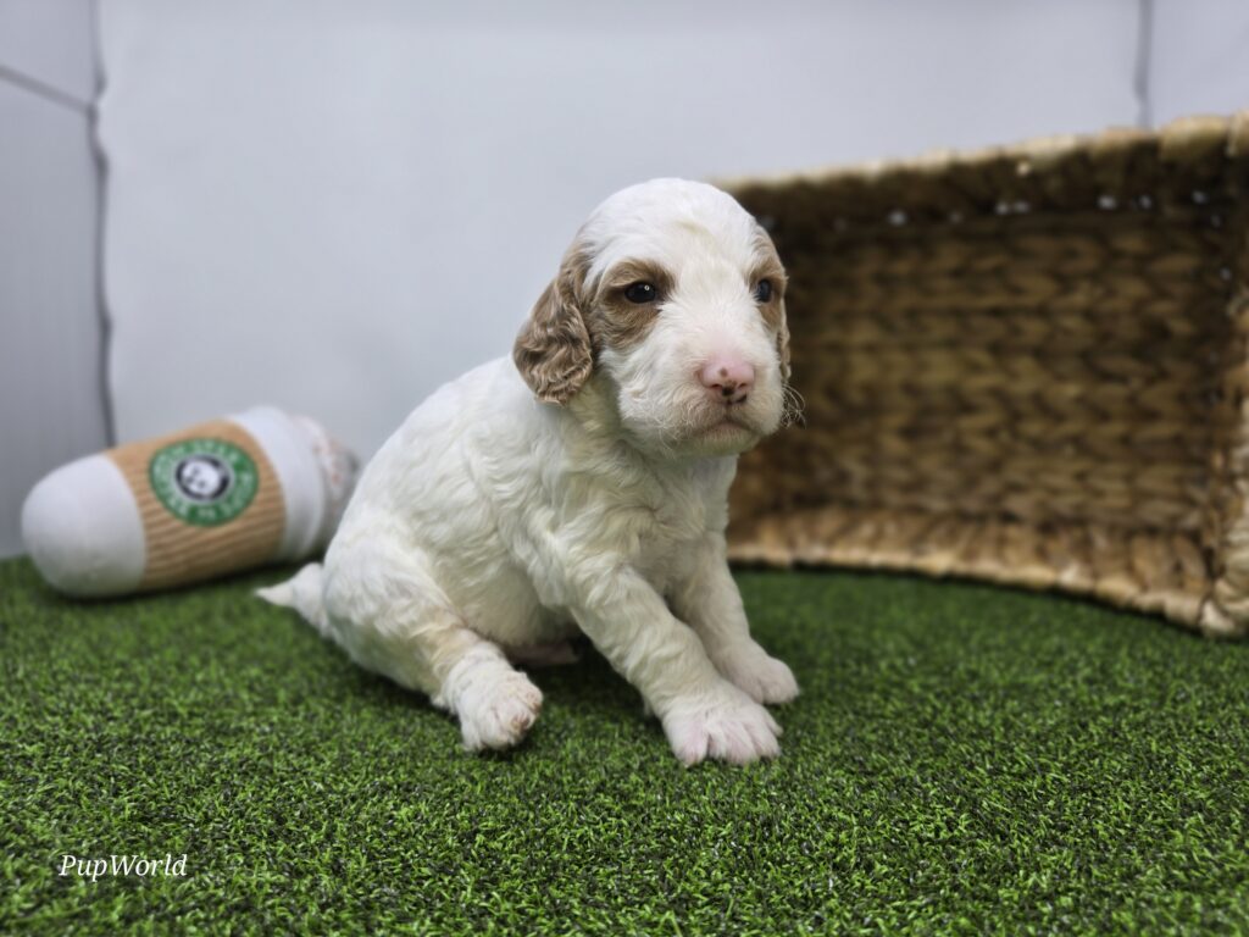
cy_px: 468
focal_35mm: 23
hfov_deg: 73.9
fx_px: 830
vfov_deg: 58.9
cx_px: 624
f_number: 1.7
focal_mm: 6.3
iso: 40
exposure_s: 1/120
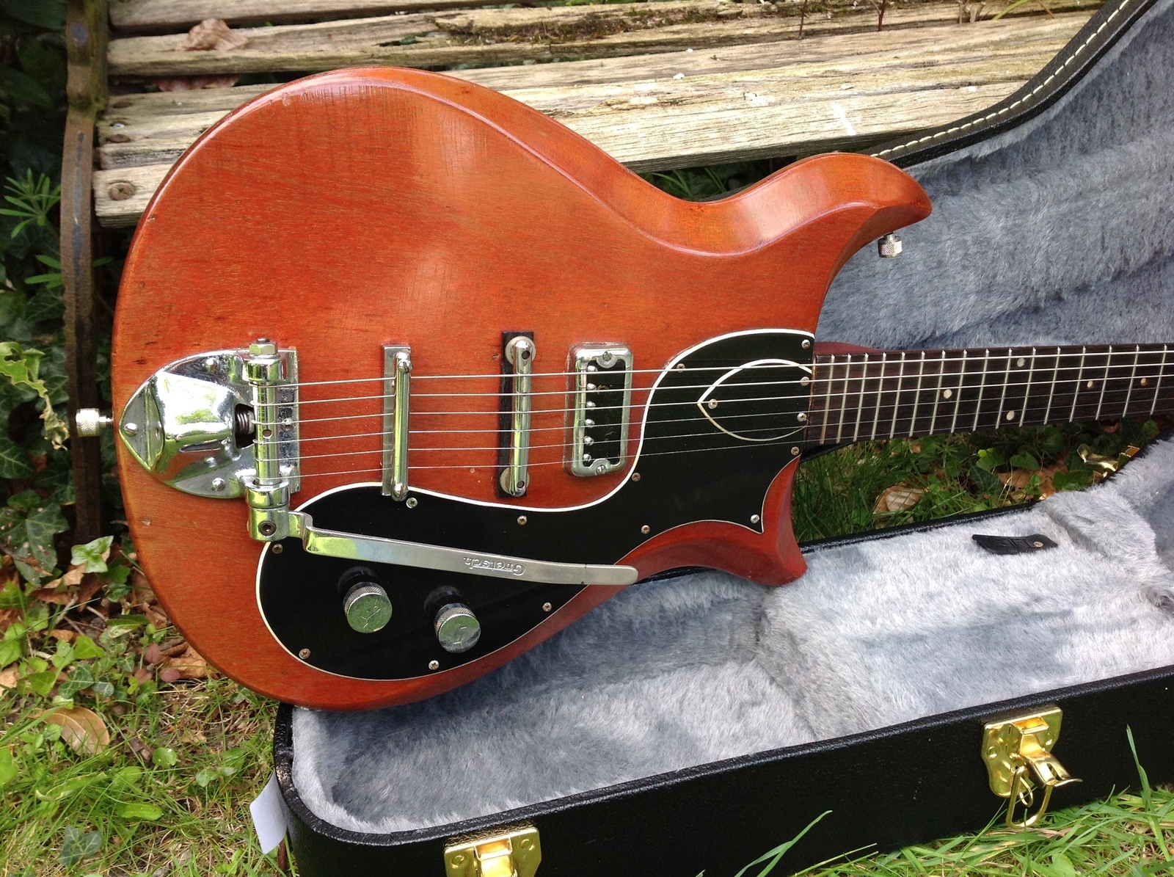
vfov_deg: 40.6
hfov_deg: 52.7
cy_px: 438
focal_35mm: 35
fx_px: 1185
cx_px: 587
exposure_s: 1/120
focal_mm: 4.28
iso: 50
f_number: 2.4
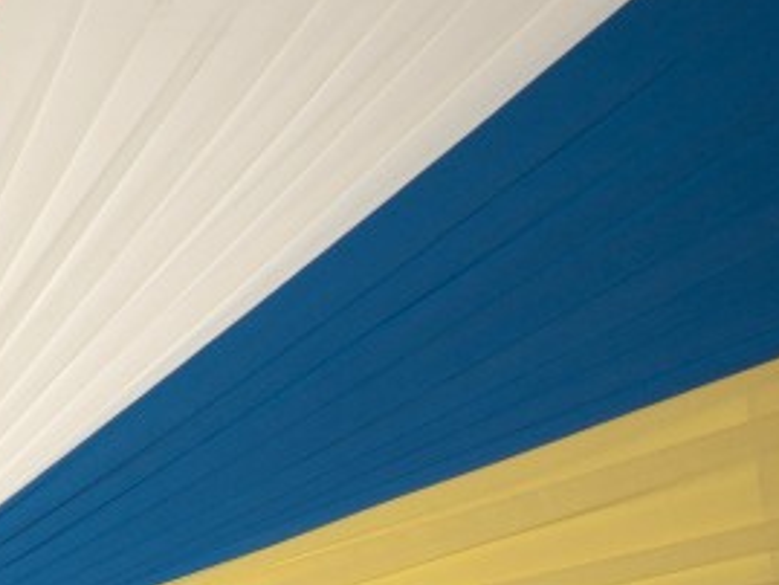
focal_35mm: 125
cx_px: -319
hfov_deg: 14.8
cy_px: -165
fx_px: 2814
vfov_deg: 11.6
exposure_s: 1/40
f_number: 4.3
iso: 100
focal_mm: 21
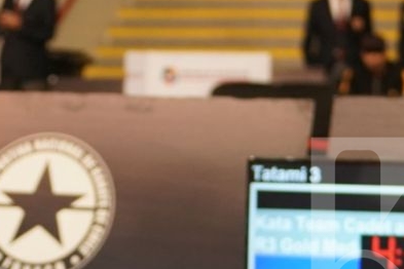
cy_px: 231
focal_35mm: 339
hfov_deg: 6.1
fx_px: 3804
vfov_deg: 4.1
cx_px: 59
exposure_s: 1/500
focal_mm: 74
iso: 1600
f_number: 2.8
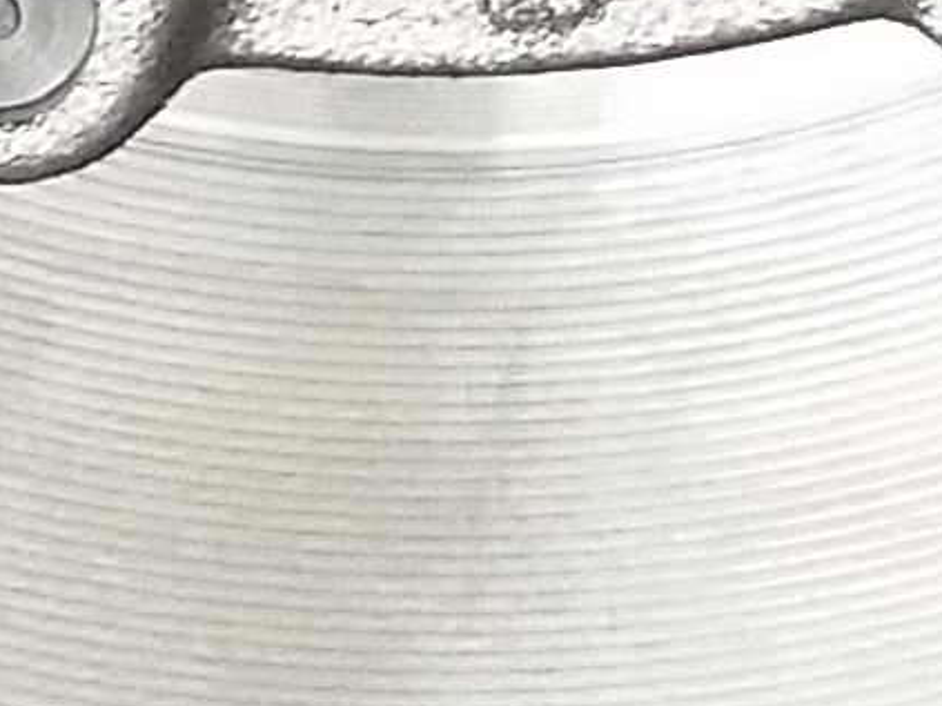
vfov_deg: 5.9
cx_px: 314
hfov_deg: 8.0
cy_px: -759
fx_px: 6720
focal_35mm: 247
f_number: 2.4
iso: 320
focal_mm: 3.4
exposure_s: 1/15
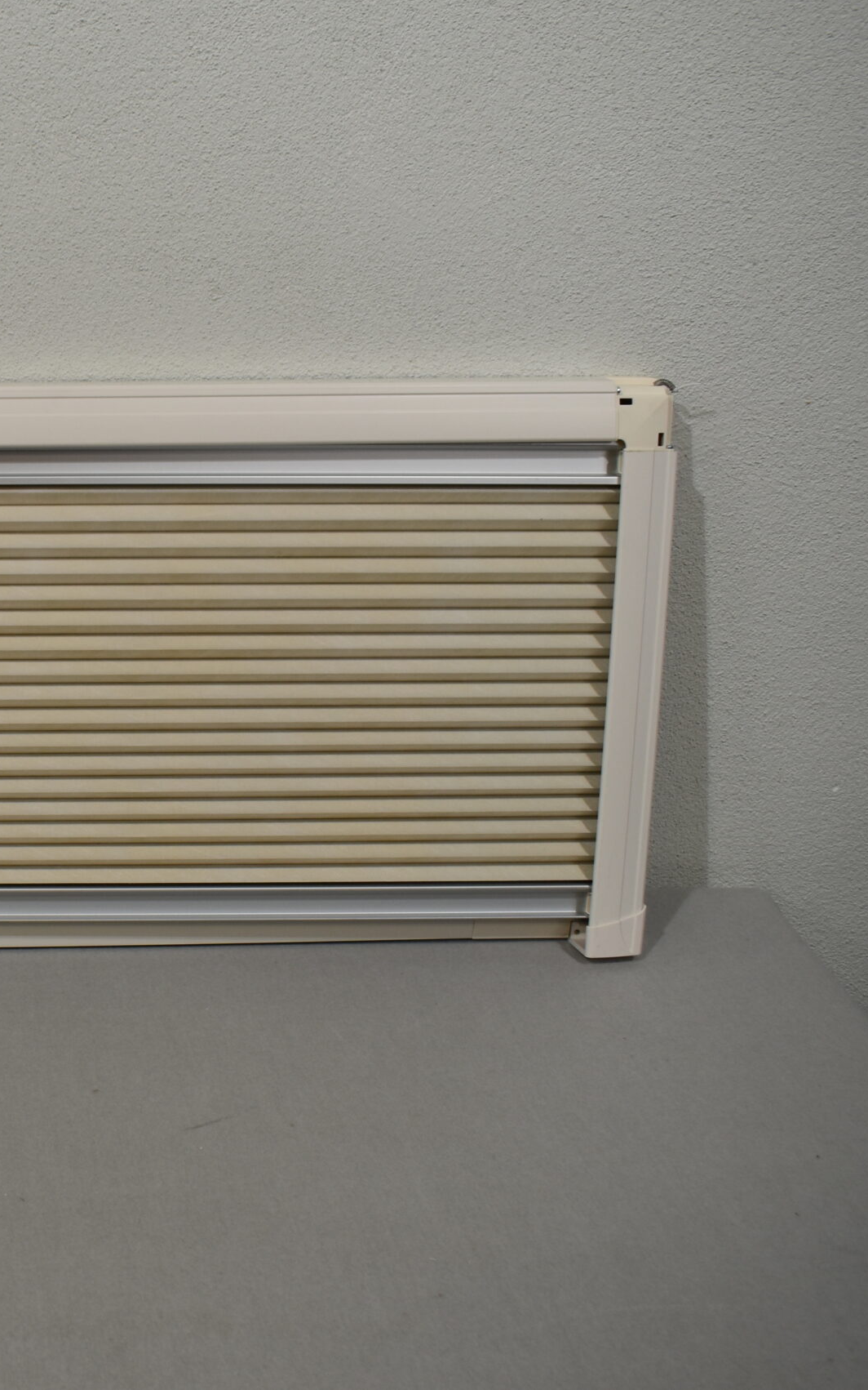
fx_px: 1741
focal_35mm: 46
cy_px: 694
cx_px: -141
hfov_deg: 25.5
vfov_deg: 43.5
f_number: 5.6
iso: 250
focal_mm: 20
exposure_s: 1/125
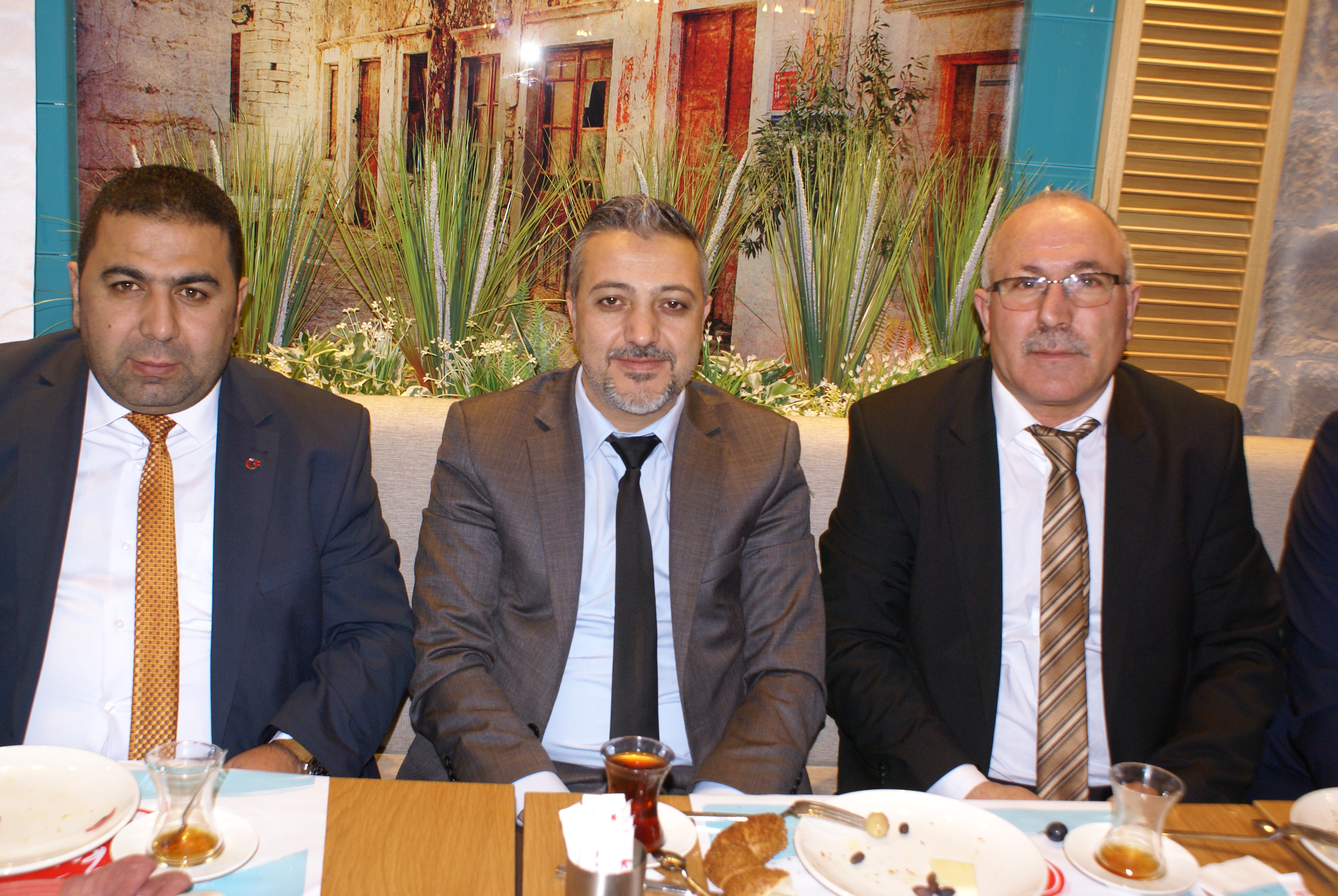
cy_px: 448
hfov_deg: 53.1
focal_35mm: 36
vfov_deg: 37.0
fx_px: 1340
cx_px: 669
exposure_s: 1/60
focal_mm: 24
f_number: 5.6
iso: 400
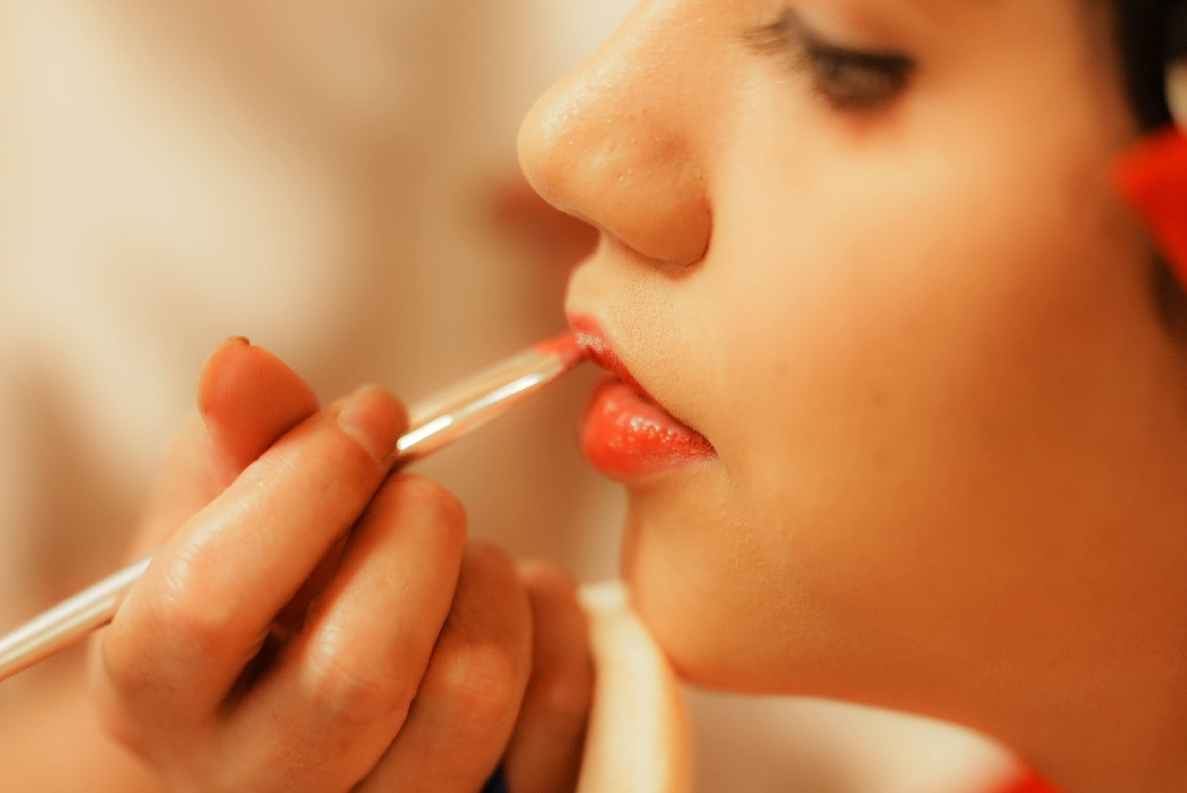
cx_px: 603
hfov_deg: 11.4
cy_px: 433
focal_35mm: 180
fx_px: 5938
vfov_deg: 7.6
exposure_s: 1/200
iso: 1250
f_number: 2
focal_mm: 150
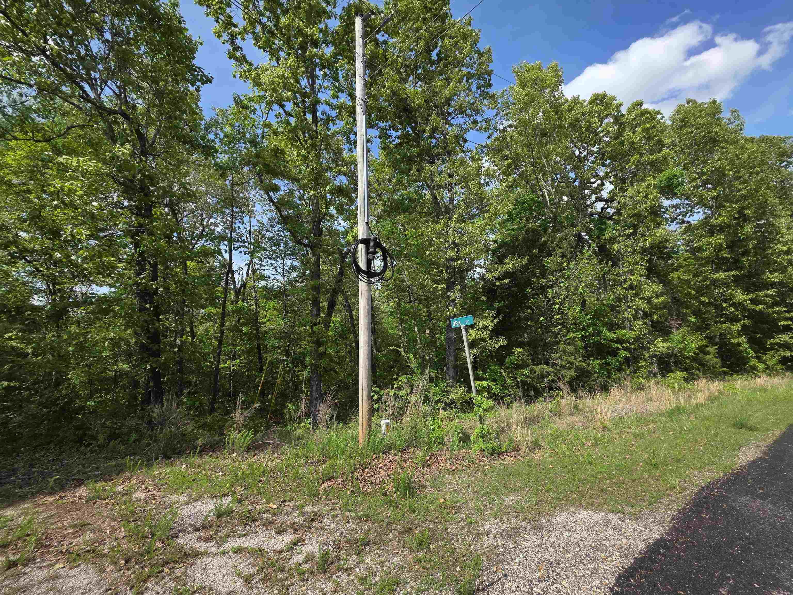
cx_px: 396
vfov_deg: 89.9
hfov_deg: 106.2
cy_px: 298
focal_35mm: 13
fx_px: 298
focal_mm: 2.2
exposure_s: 1/1276
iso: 40
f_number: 1.9
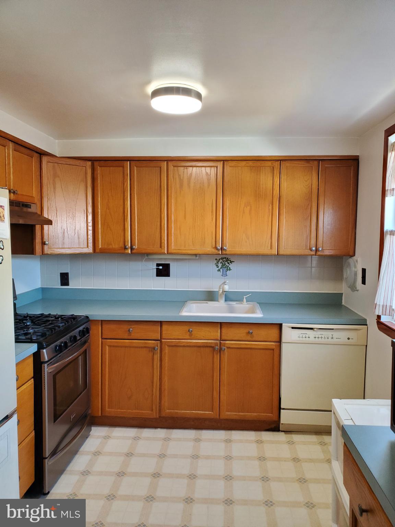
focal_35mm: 26
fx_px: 396
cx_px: 198
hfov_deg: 53.1
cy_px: 264
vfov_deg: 67.3
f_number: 2.4
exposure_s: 1/40
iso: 250
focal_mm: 4.3
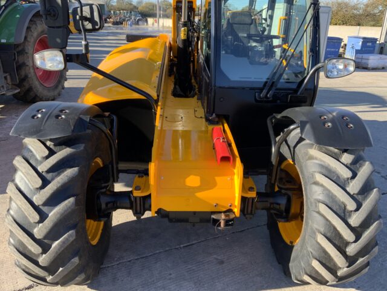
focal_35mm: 29
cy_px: 146
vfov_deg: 48.2
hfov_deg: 61.7
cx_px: 194
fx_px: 324
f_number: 1.8
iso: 16
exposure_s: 1/351
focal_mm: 3
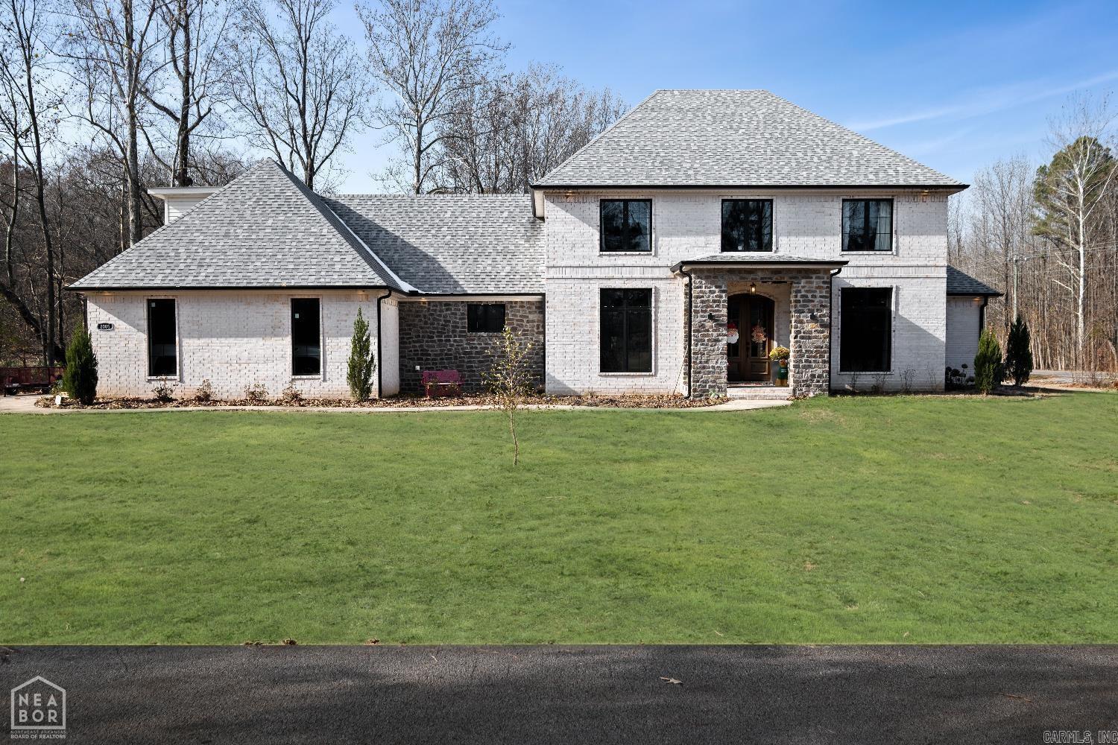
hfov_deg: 61.9
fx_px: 932
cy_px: 372
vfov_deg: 43.6
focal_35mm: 30
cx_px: 559
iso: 100
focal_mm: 30
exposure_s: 1/320
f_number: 6.3
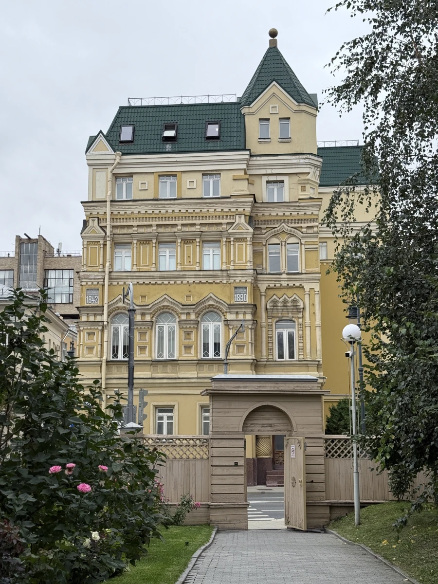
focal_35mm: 48
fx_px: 810
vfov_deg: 39.7
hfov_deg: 30.3
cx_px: 219
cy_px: 292
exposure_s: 1/615
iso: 64
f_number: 1.78
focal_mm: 6.76
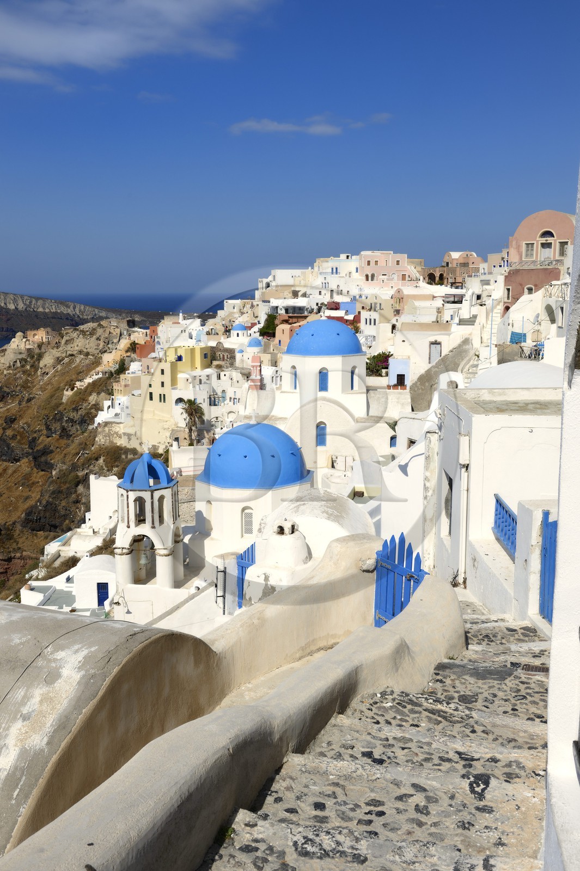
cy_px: 436
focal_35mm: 34
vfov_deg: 55.8
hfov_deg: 38.8
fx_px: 822
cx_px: 290
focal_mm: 34
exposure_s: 1/250
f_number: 11
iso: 100
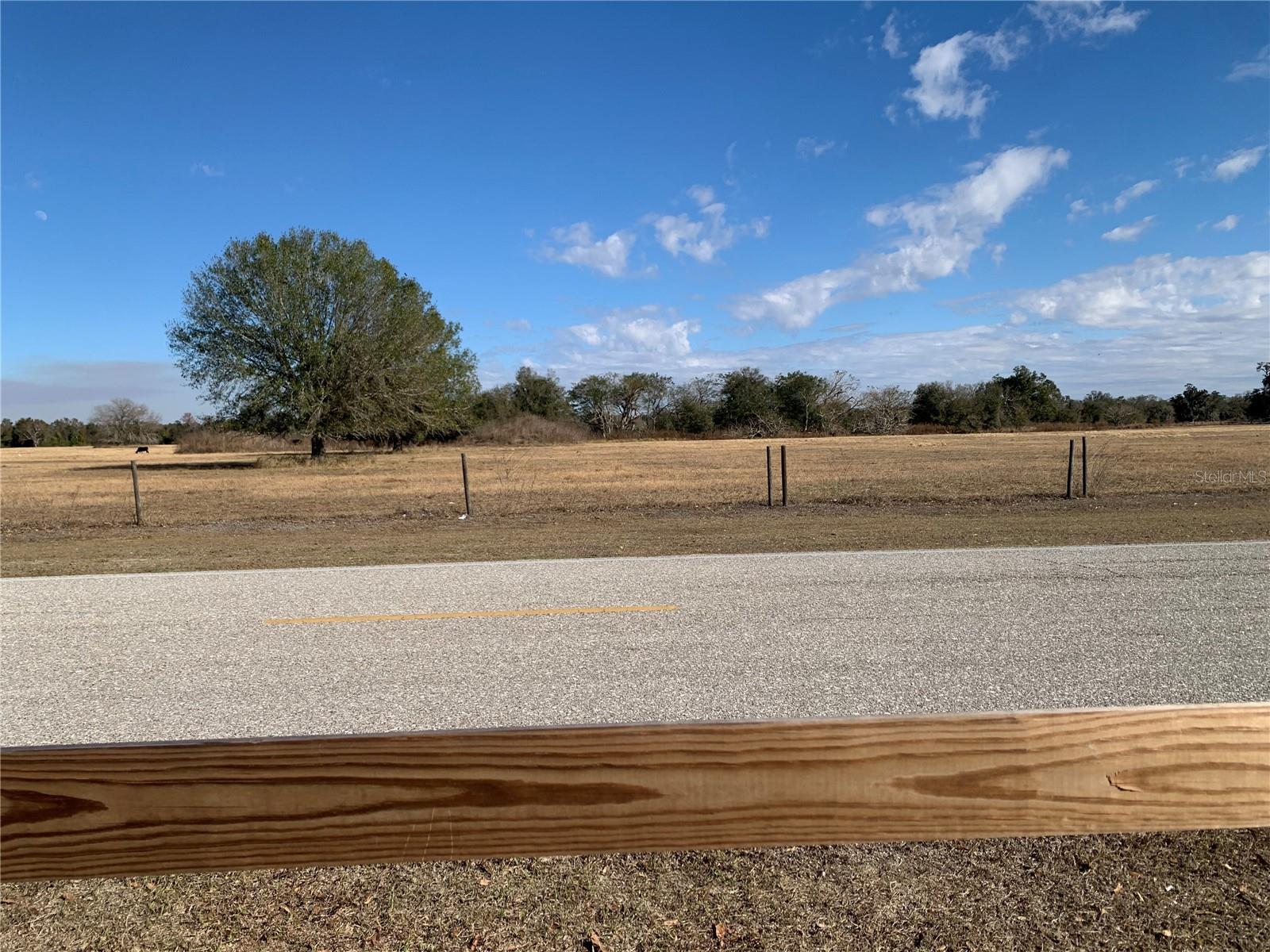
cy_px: 476
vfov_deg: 53.1
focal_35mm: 26
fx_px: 954
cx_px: 635
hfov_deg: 67.3
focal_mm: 4.25
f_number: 1.8
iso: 25
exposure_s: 1/2994
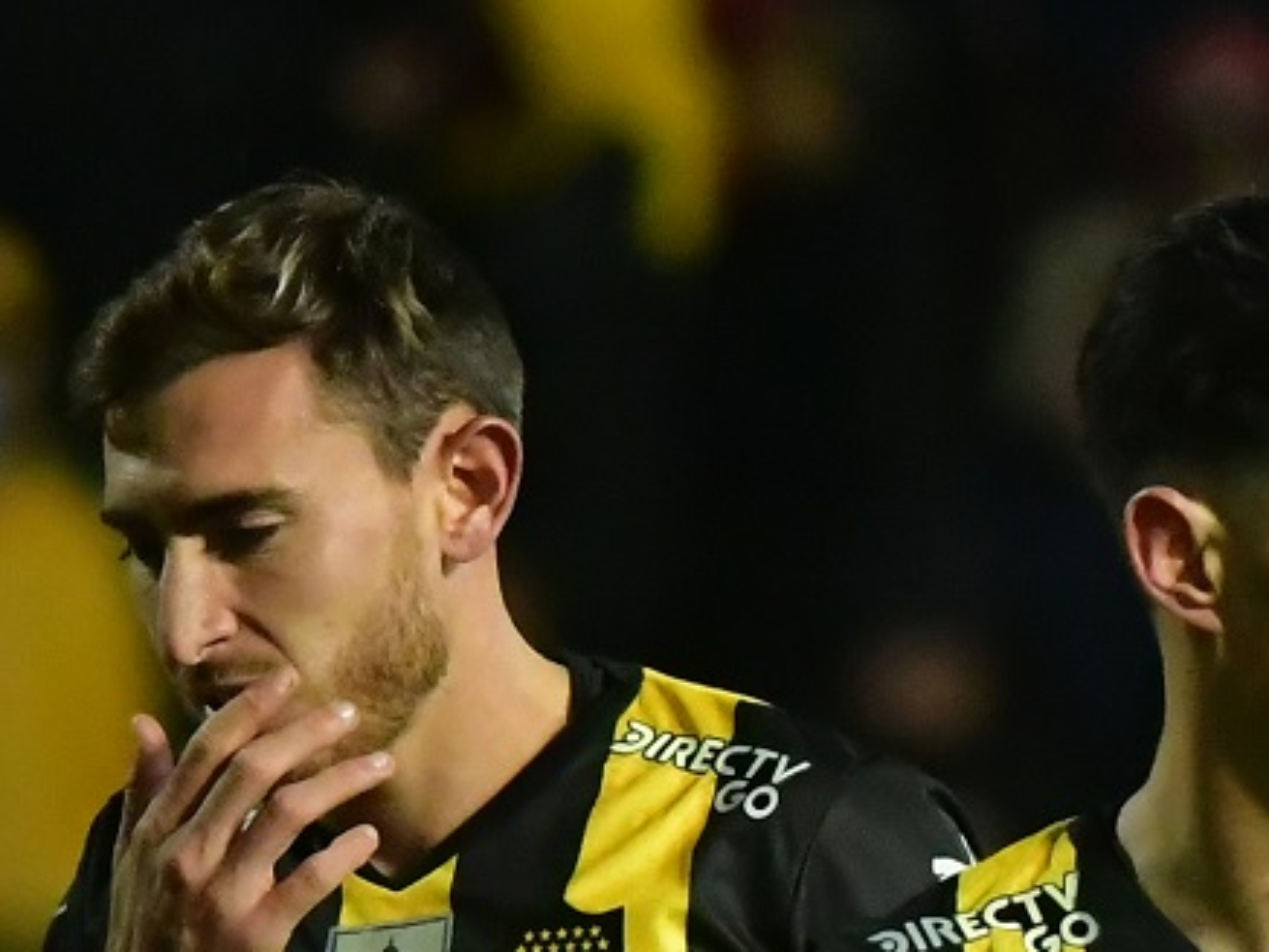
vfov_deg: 0.7
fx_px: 79023
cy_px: 1355
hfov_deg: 0.9
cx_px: 1461
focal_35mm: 2155
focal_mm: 300
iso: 9000
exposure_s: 1/1250
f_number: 5.6
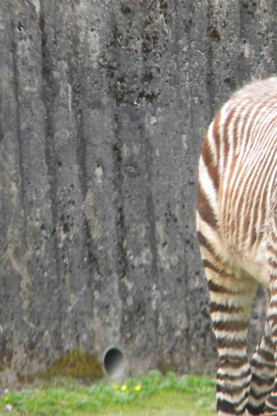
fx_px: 8070
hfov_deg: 2.0
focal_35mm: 699
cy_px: 212
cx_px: 323
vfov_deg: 3.0
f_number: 5.4
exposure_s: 1/250
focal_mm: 75
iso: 321
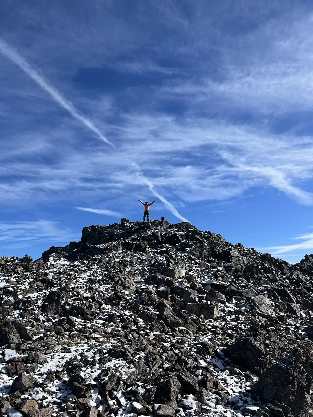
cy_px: 208
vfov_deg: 67.3
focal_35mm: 26
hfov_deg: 53.1
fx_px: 313
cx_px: 156
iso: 50
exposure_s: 1/4115
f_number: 1.5
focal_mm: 5.7
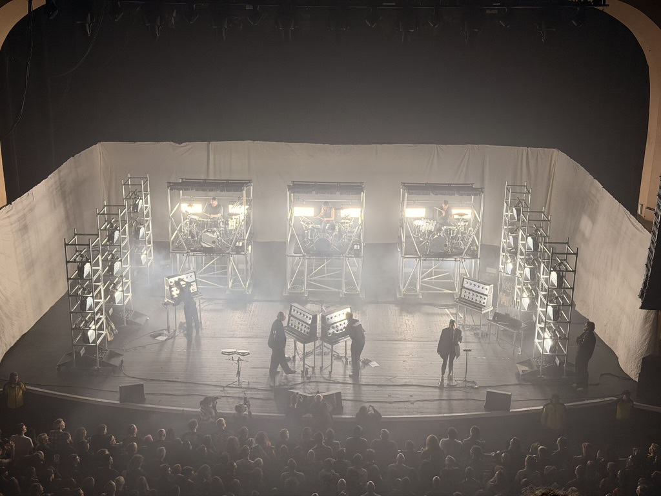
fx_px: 917
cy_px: 248
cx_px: 330
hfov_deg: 39.7
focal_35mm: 48
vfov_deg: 30.3
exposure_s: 1/105
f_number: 1.78
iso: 100
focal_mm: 6.76
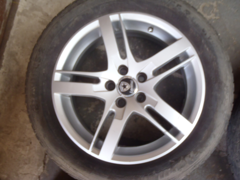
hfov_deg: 49.0
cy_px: 90
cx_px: 120
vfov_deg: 37.7
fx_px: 263
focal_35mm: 38
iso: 200
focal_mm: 6.83
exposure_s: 1/6
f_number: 4.6
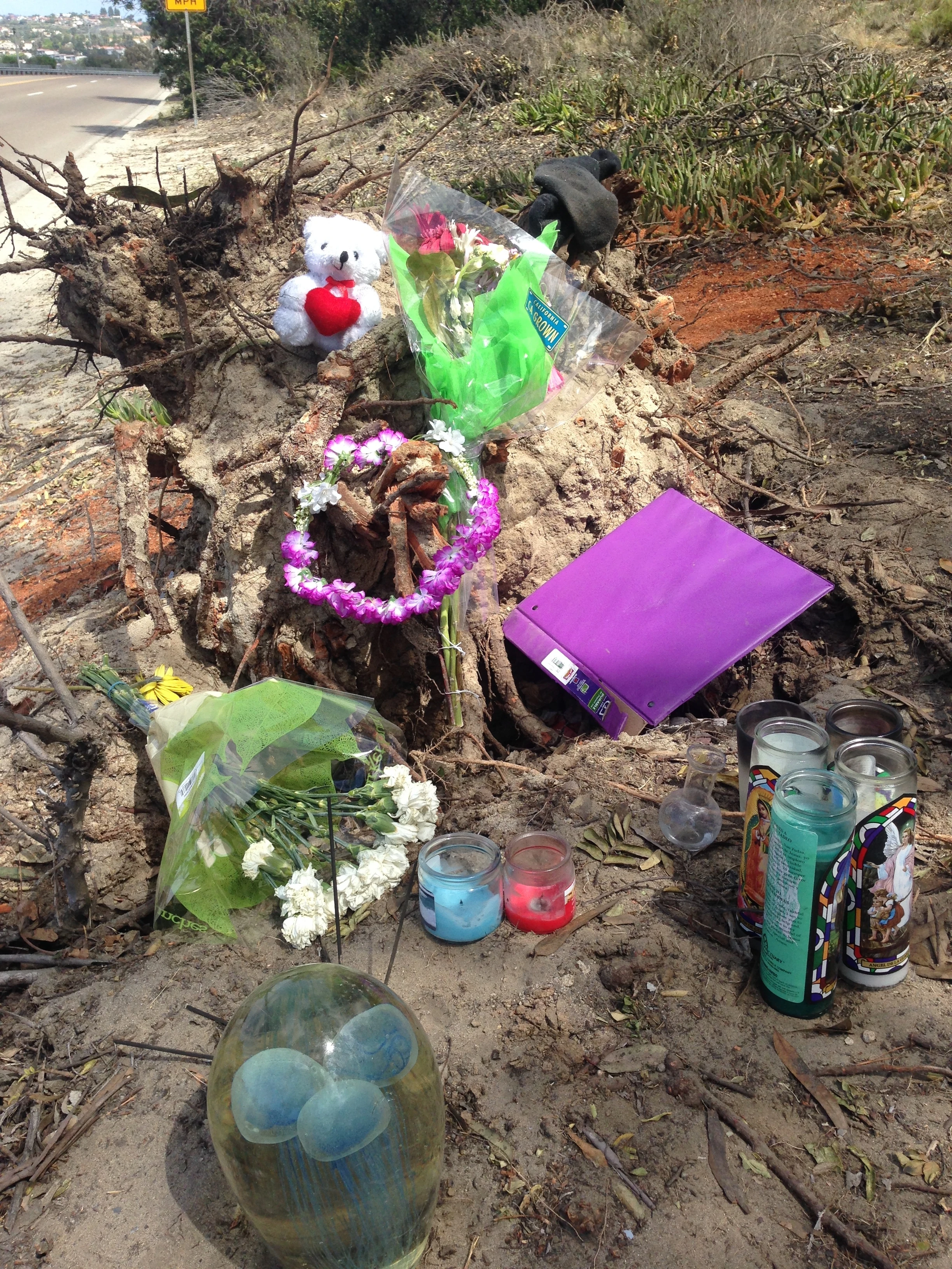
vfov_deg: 55.4
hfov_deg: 42.9
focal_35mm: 33
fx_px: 1210
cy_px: 634
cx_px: 476
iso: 50
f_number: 2.4
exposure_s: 1/919
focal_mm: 4.12
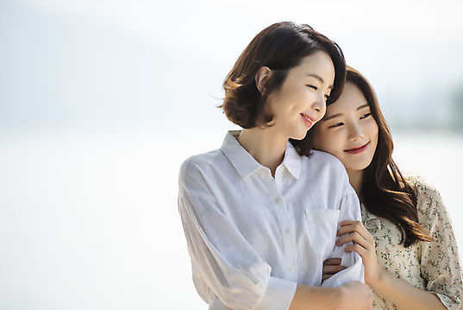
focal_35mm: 223
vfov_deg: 6.2
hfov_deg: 9.2
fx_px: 2870
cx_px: 244
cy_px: 168
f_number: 2.8
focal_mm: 200
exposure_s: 1/1600
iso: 100
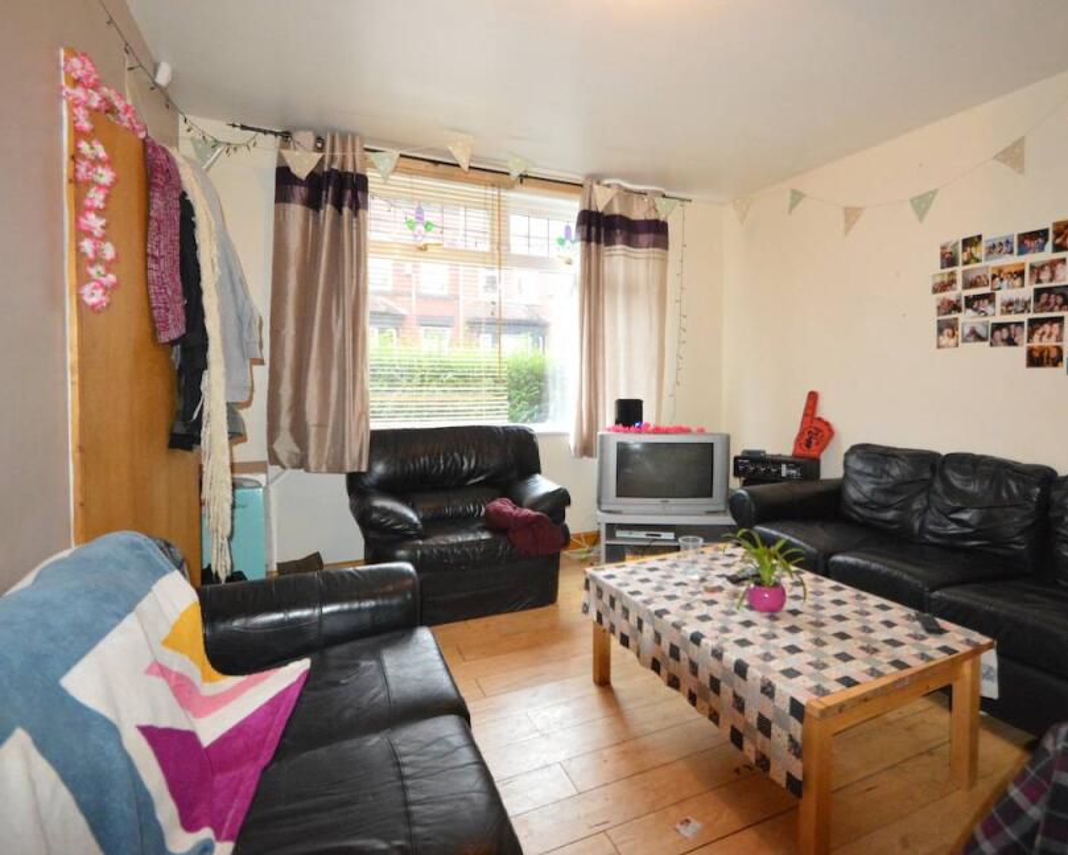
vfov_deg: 69.1
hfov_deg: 81.0
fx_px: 619
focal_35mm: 20
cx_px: 613
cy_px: 406
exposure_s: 1/60
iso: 3200
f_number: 3.5
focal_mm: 11
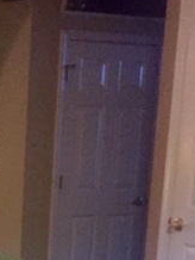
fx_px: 637
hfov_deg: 16.3
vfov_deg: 21.5
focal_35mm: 85
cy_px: 302
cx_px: -75
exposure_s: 1/15
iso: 400
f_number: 2.2
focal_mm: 4.15
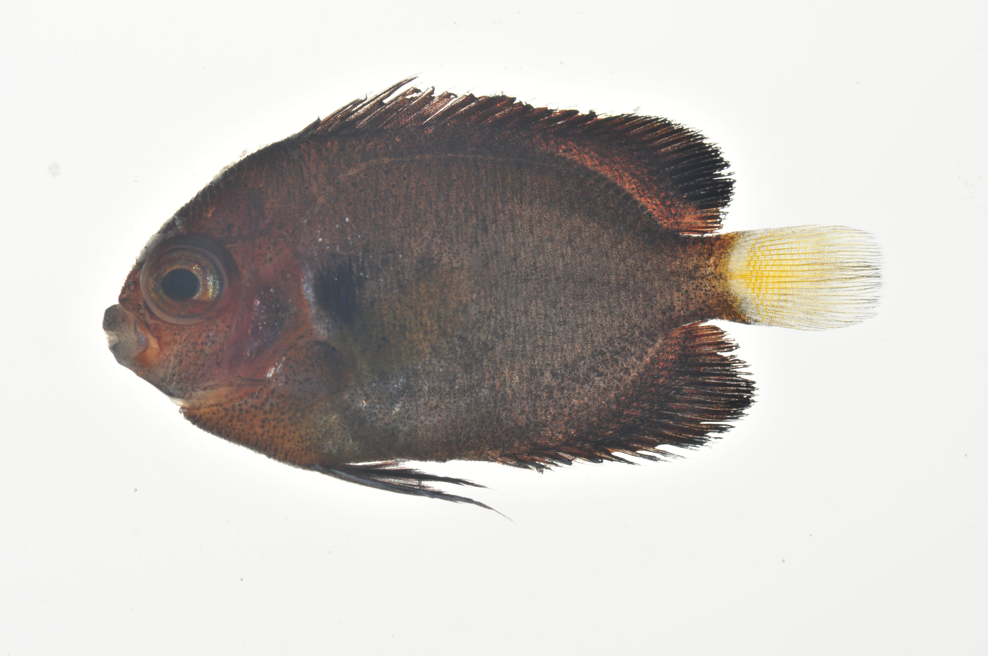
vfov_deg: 8.7
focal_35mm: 158
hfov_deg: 13.1
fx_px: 4317
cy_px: 328
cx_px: 494
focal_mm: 105
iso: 200
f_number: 18
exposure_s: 1/60
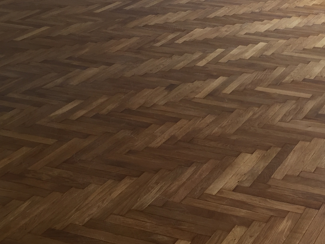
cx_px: 298
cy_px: 134
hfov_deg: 27.1
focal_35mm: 69
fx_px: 648
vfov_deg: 21.3
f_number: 2.2
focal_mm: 4.15
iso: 32
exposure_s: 1/50
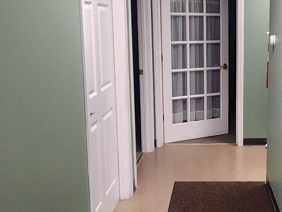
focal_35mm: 42
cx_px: 222
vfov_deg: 34.1
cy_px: 77
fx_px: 342
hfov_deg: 42.9
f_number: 2.2
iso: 400
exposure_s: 1/60
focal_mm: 2.2
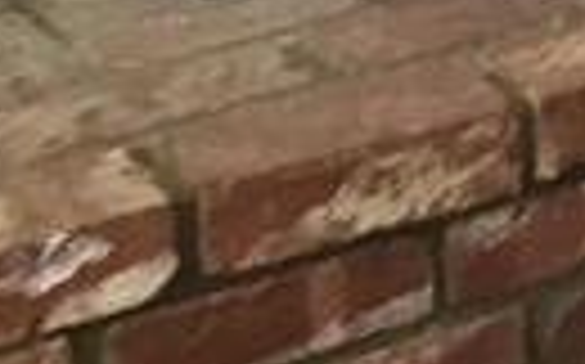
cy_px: -679
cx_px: 1116
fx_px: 2581
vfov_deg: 7.3
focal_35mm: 162
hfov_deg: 11.8
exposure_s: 1/30
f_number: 2.4
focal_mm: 3.3
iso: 80
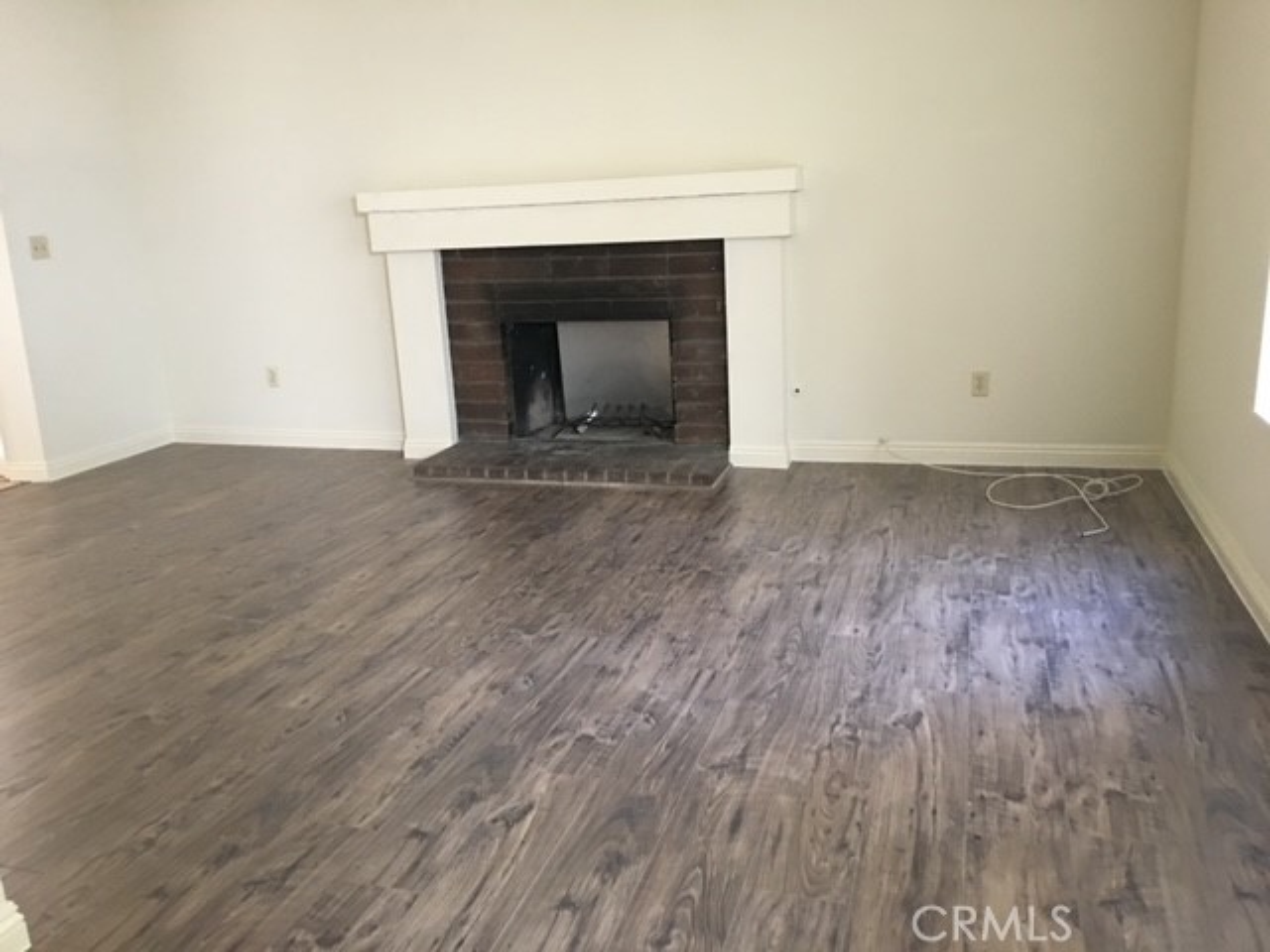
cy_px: 476
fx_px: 1064
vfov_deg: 48.2
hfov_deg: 61.7
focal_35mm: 29
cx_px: 635
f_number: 2.2
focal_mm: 4.15
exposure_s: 1/10
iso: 100
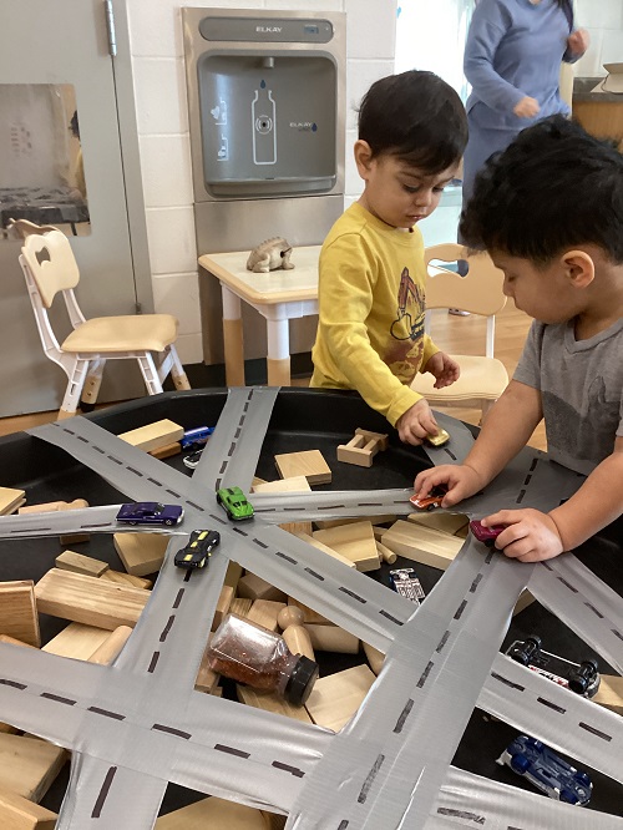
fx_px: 743
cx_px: 312
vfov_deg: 58.3
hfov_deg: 45.5
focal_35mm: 31
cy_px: 415
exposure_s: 1/60
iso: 320
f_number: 2.4
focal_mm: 3.3
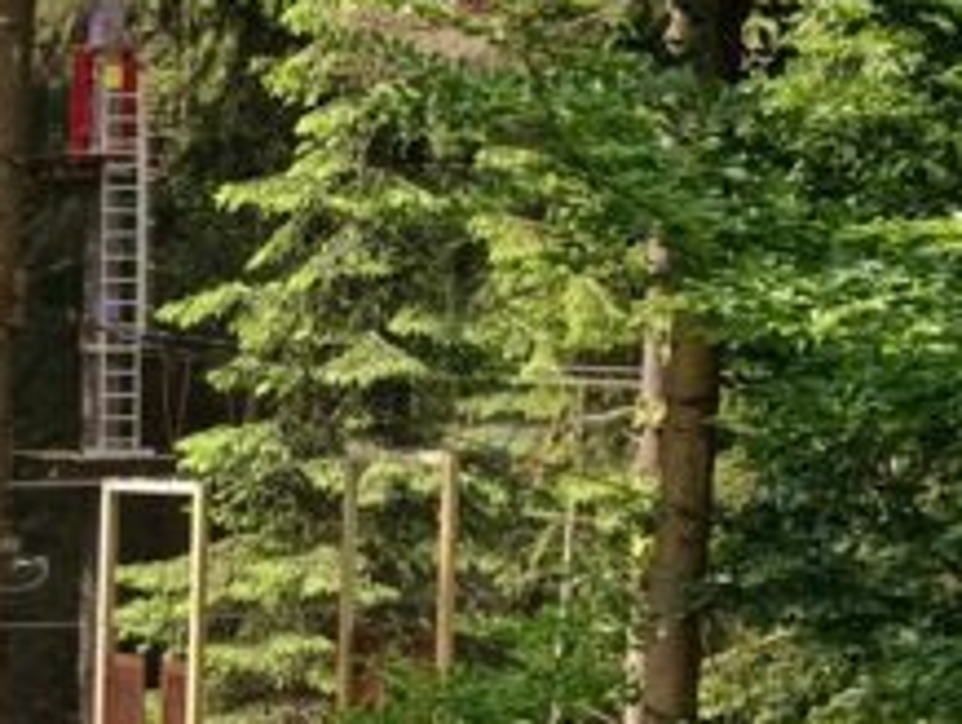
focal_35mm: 108
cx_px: -1152
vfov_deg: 13.7
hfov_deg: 14.2
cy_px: 519
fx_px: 3005
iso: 50
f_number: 1.6
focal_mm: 6.14
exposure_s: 1/165
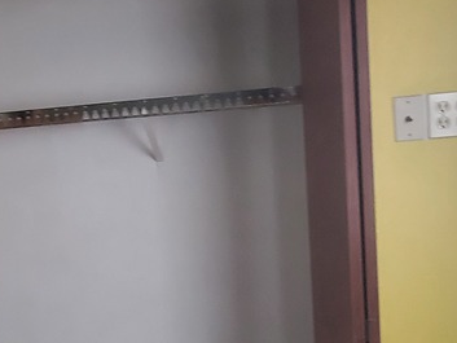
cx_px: 85
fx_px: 700
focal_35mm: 53
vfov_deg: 27.3
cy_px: 234
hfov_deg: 34.9
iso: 160
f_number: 2.2
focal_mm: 1.8
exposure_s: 1/60
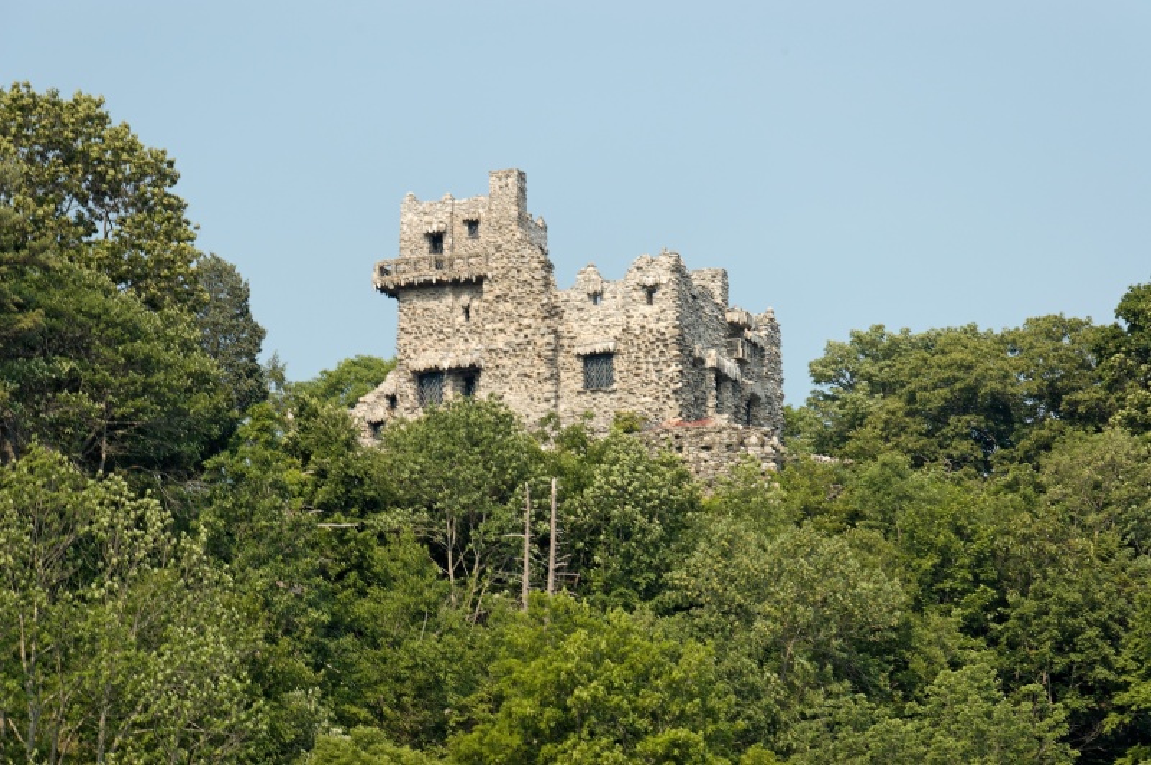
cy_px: 382
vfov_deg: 8.7
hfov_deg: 13.1
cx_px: 576
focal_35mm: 158
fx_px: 5031
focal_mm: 105
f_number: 11
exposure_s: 1/80
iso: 200
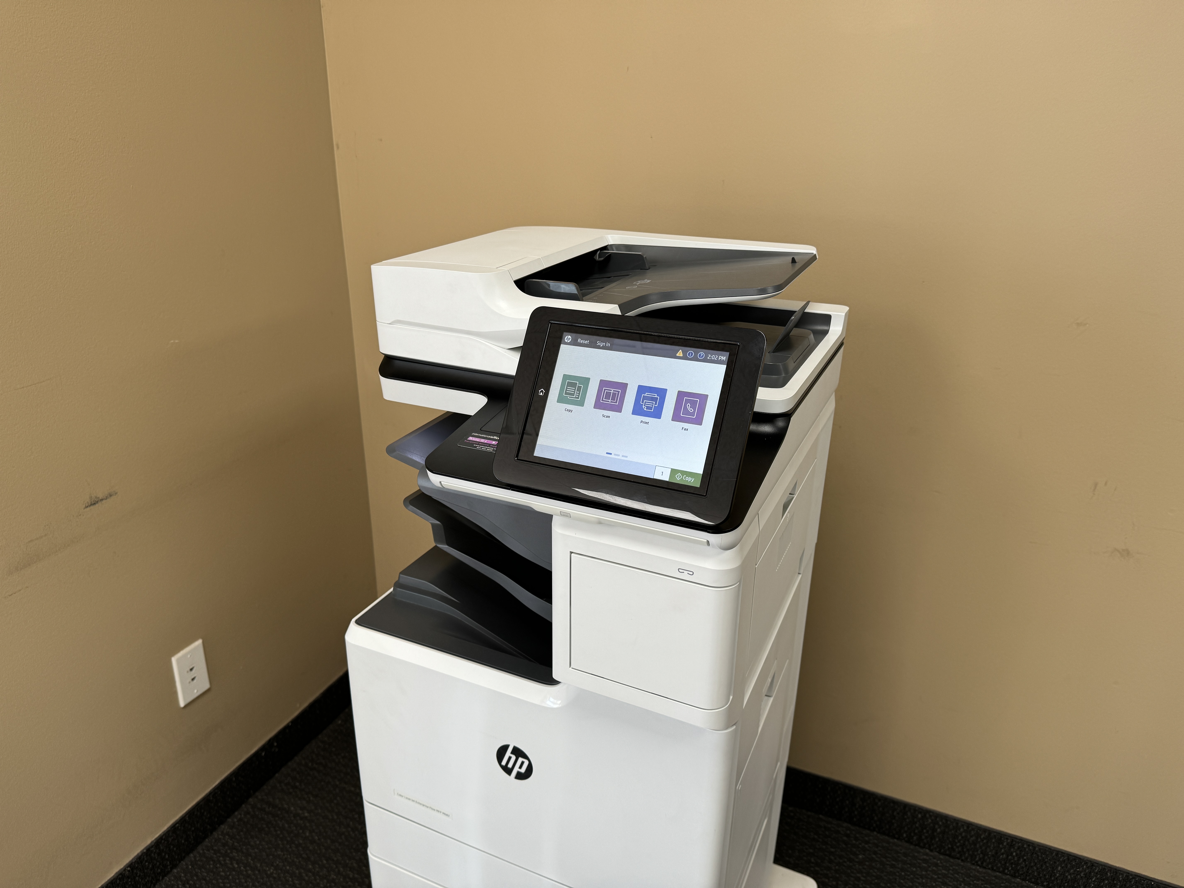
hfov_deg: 71.6
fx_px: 821
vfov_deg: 56.8
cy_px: 444
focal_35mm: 24
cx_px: 592
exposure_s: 1/120
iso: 100
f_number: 1.78
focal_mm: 6.86
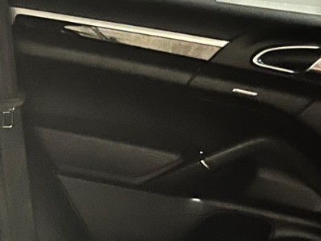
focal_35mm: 105
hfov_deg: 17.4
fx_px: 974
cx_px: -118
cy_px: 250
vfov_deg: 13.9
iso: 800
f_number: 1.6
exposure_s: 1/9
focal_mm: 5.1
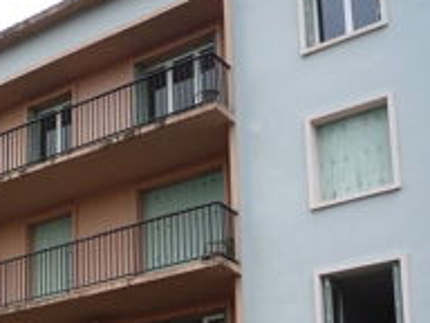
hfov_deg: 24.9
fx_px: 932
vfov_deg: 18.6
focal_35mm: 75
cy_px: 388
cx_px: 9
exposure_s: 1/200
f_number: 4
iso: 100
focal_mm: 5.2
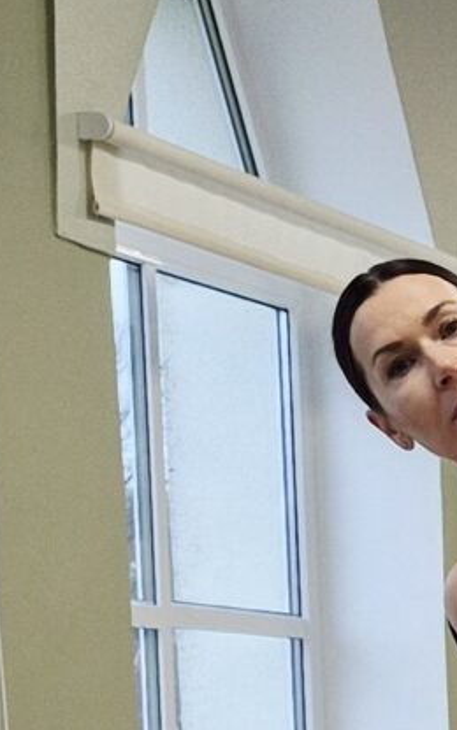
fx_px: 2989
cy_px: 1169
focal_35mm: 150
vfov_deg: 13.0
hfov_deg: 7.5
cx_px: 1422
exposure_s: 1/100
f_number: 1.8
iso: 64
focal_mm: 5.4
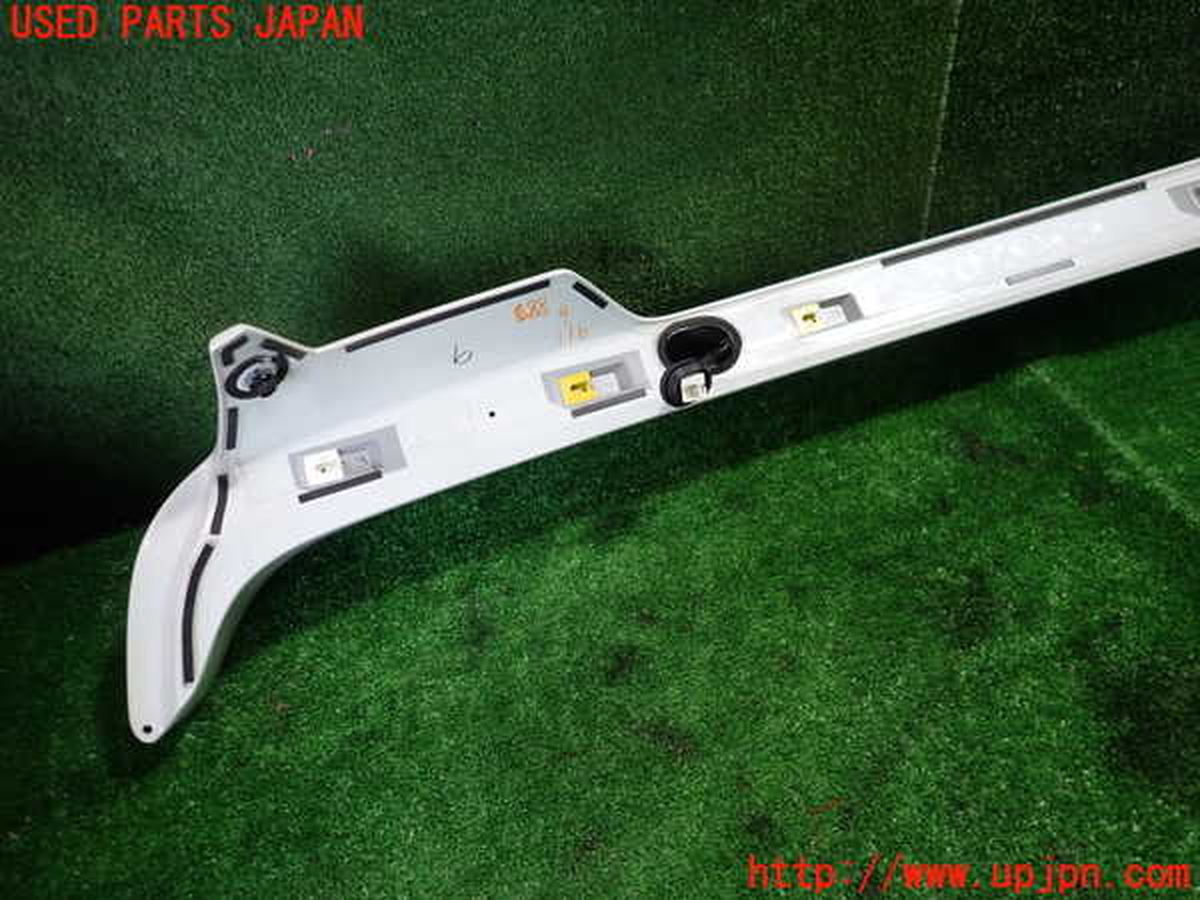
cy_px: 450
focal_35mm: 25
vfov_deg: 54.9
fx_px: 867
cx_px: 600
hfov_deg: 69.4
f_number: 2
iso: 200
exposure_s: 1/50
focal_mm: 4.5
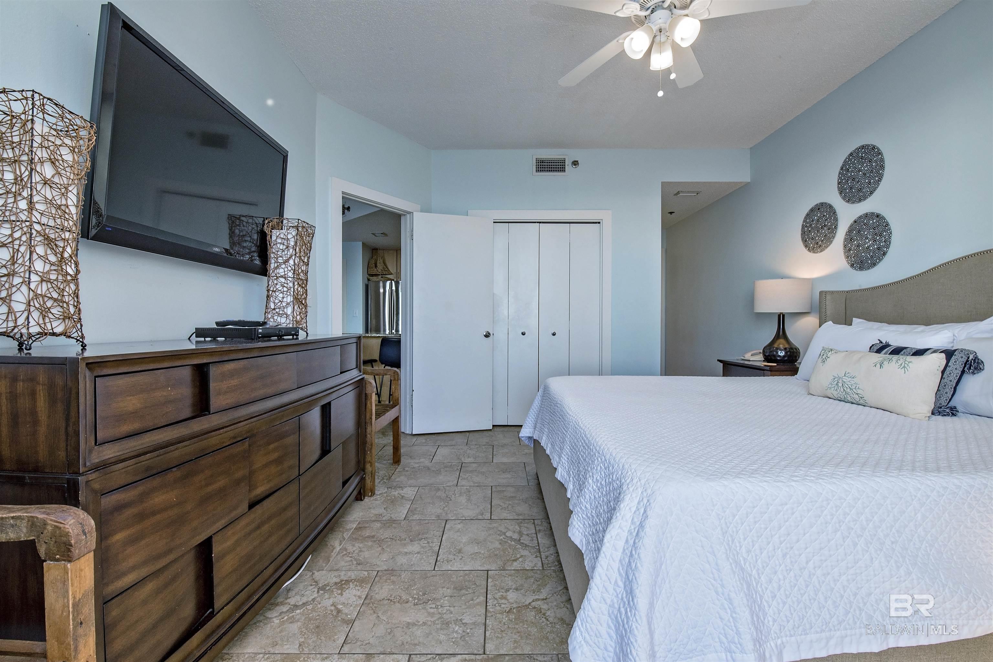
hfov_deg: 100.4
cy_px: 331
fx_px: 414
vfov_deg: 77.4
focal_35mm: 15
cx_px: 496
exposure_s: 1/13
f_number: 20
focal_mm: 15
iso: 500
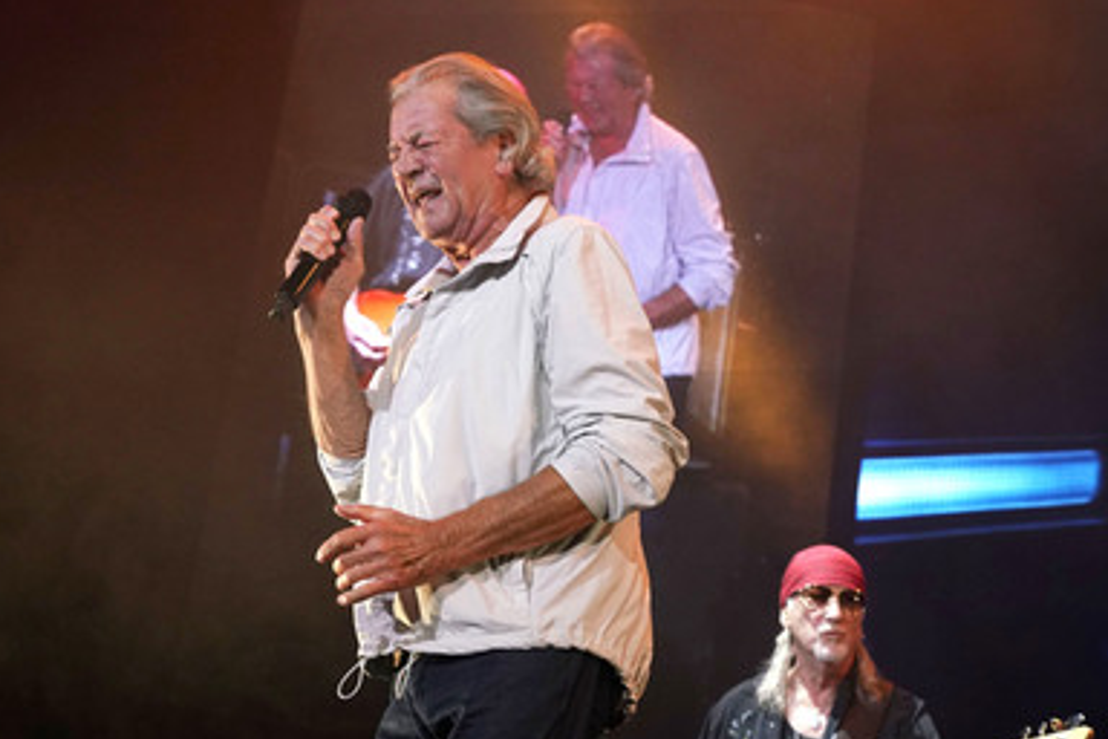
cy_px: 424
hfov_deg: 36.8
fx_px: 1662
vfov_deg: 25.0
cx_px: 466
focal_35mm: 54
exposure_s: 1/500
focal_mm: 46
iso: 1600
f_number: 5
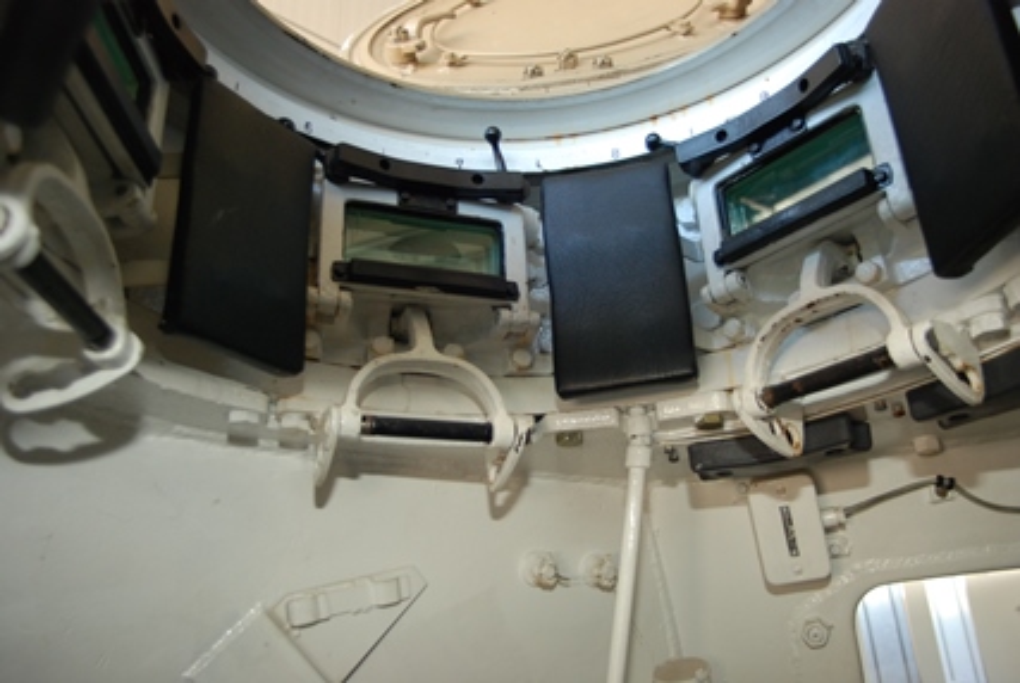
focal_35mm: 30
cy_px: 342
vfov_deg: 43.7
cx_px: 510
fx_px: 851
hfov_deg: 61.9
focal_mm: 20
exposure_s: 1/80
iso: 400
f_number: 3.8
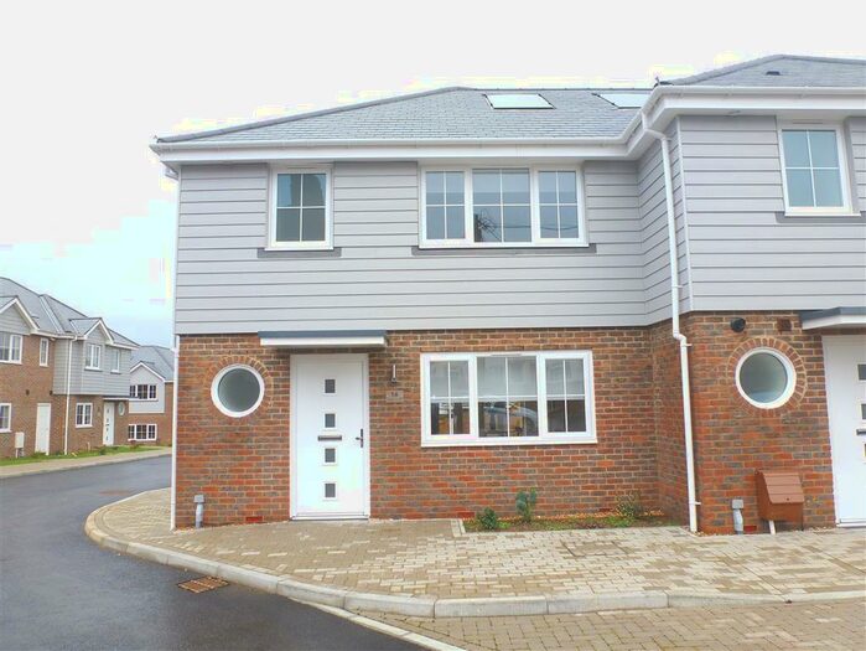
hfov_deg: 71.6
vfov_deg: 56.9
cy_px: 326
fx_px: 601
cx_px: 433
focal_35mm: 24
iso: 100
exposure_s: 1/160
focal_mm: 4.3
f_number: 4
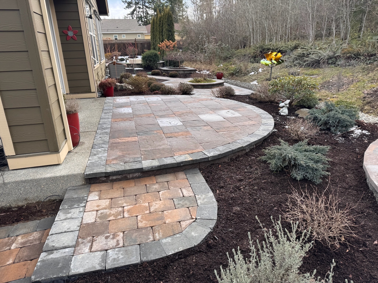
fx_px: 262
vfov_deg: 56.8
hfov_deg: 71.6
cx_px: 189
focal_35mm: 24
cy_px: 142
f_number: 1.78
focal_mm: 6.76
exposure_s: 1/256
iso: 64
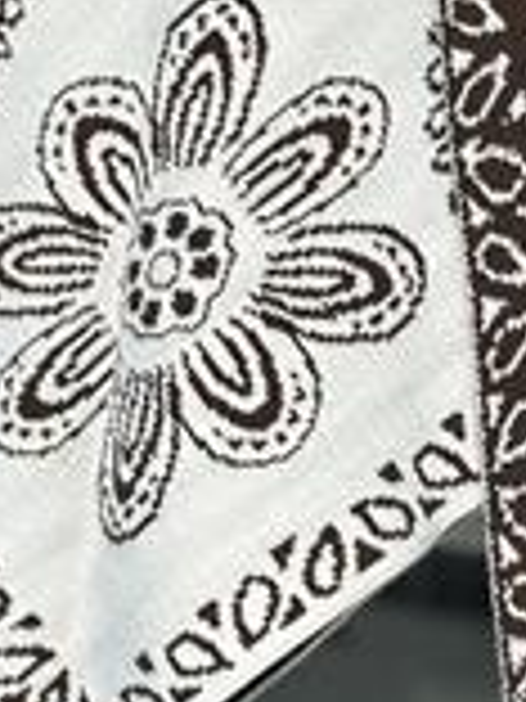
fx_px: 3161
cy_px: 32
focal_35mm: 156
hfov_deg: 9.5
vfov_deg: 12.5
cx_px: 184
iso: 80
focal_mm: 6.86
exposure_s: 1/100
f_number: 1.78
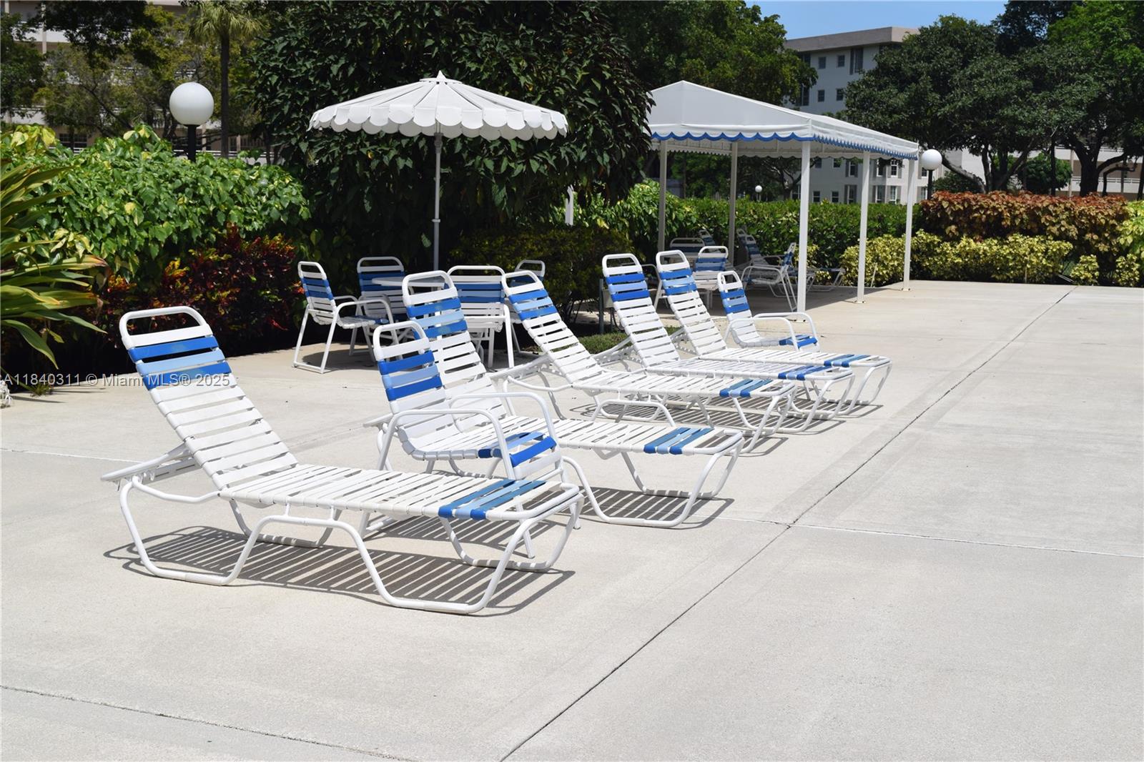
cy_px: 381
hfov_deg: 42.3
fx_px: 1477
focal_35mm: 46
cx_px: 572
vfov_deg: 28.9
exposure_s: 1/500
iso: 200
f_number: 11
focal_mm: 31
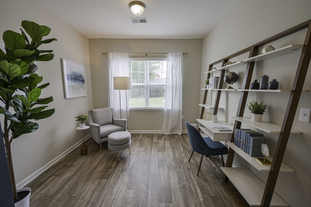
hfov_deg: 104.3
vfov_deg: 81.1
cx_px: 156
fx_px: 121
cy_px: 104
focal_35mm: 14
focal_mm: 14
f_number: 8
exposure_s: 1/100
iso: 1000
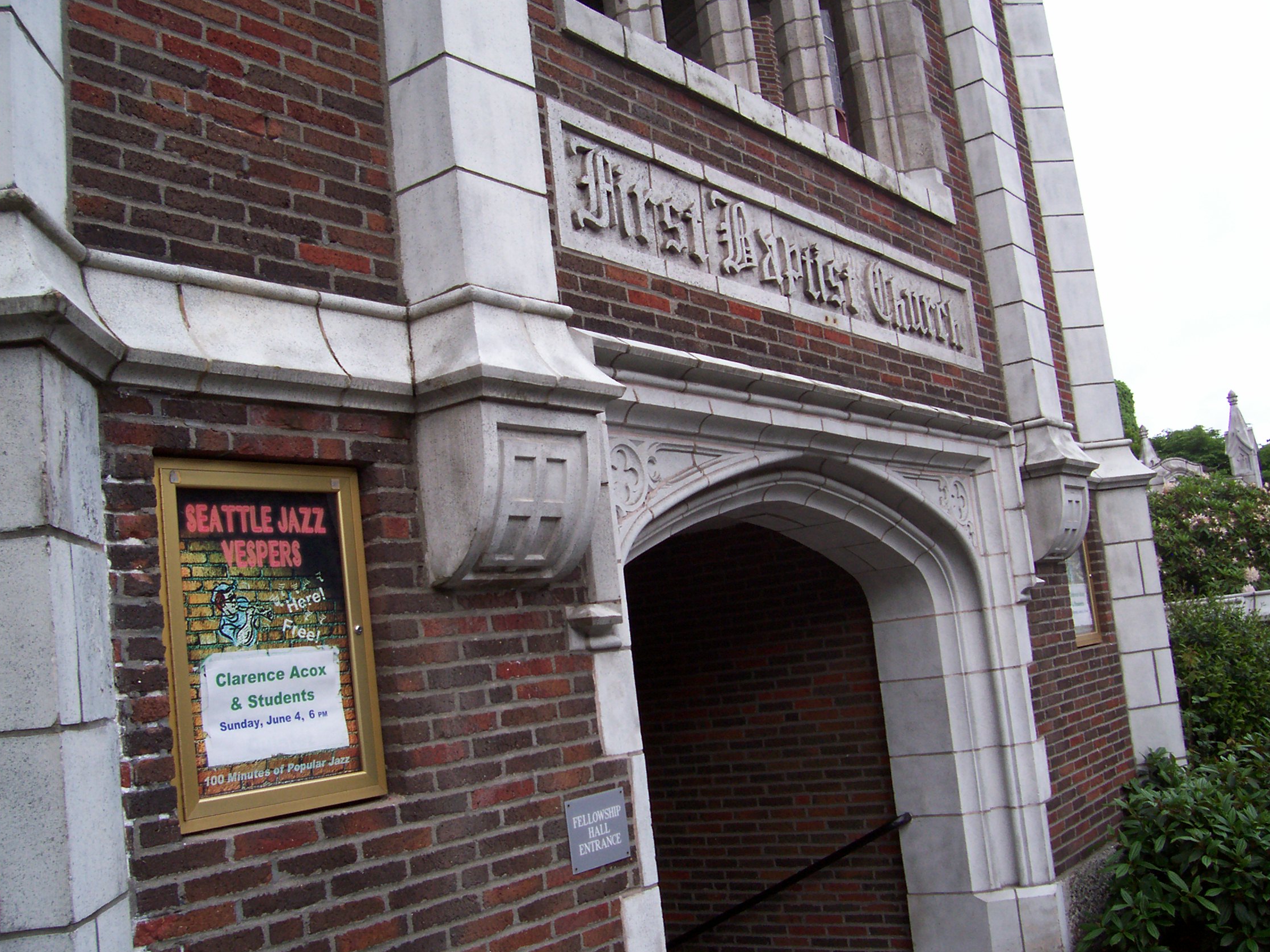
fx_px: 1284
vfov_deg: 40.7
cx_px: 645
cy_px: 464
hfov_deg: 52.6
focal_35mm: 35
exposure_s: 1/420
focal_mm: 5.6
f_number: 2.7
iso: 80
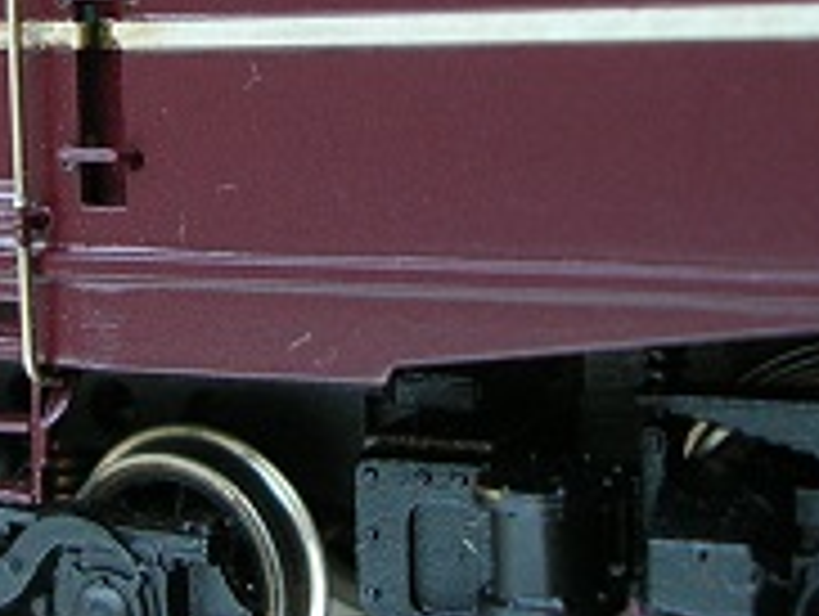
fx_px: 2251
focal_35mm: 95
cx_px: 308
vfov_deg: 15.4
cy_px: 65
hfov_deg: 20.6
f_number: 2.8
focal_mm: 5.8
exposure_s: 1/14.1
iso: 50
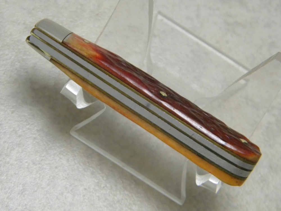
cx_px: 140
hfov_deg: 18.7
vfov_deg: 14.1
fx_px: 852
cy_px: 106
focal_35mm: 105
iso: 400
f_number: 4.7
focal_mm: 19
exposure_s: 1/26
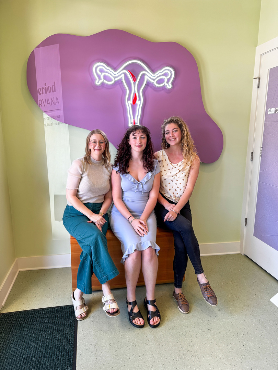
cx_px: 139
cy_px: 185
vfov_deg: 71.6
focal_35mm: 24
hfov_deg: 56.8
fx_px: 257
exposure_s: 1/120
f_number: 1.8
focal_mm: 6.76
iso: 125
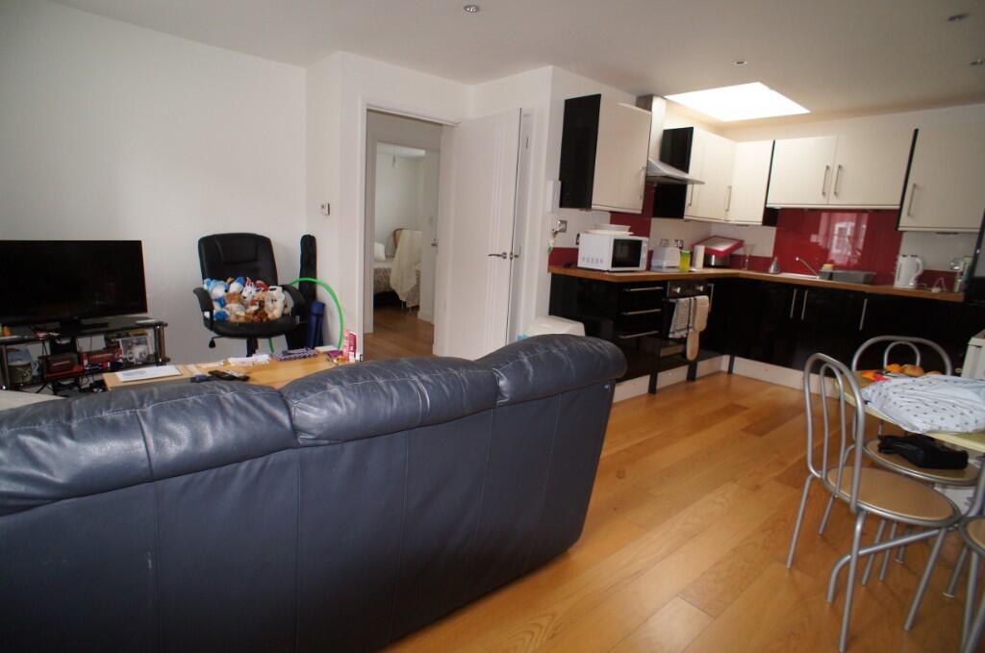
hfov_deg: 73.8
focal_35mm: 24
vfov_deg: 53.0
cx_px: 492
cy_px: 326
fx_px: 656
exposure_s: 1/60
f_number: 4
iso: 640
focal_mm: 16
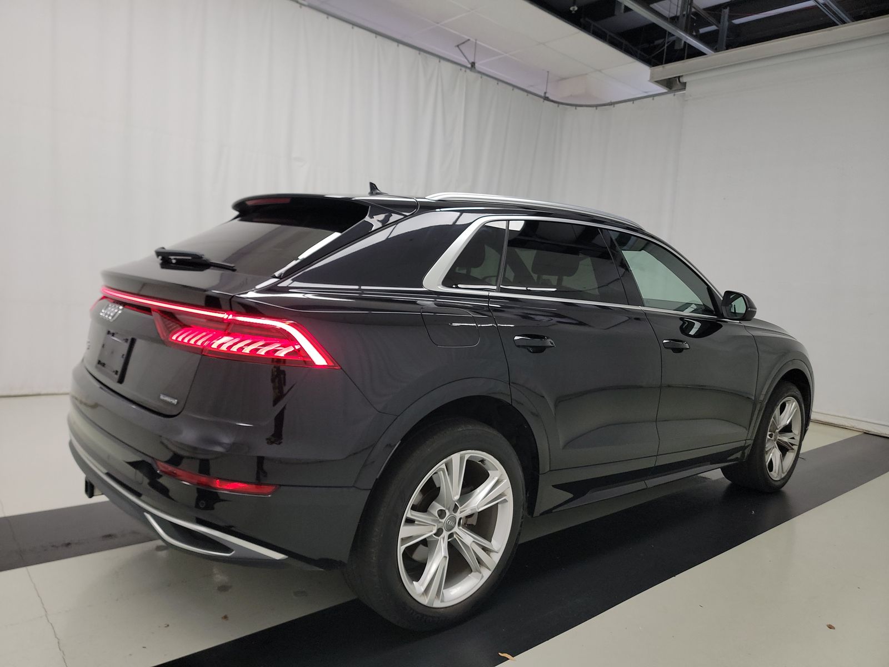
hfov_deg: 71.6
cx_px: 444
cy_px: 334
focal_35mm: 24
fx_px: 616
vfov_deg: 56.8
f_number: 1.8
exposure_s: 1/59
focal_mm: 6.7
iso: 257
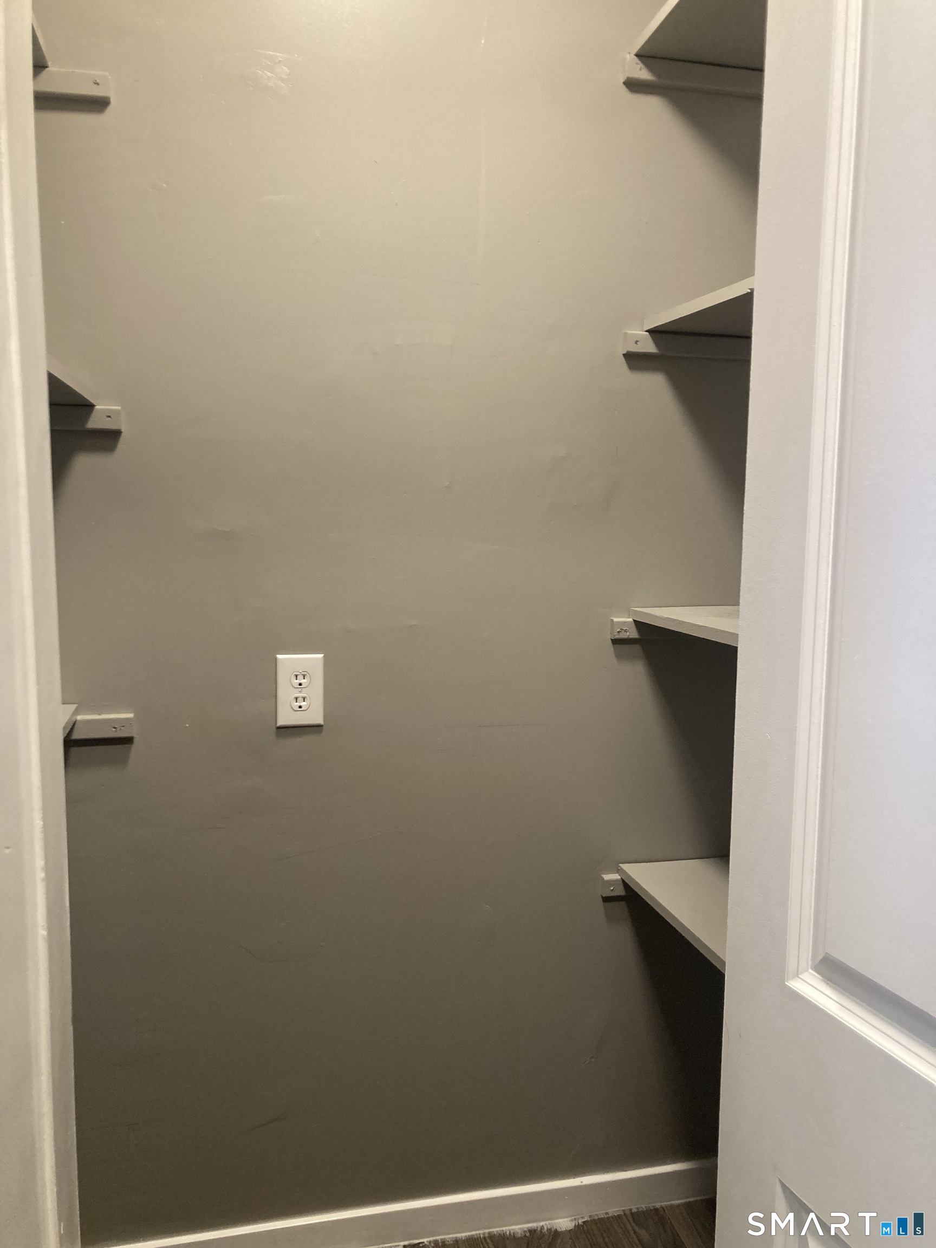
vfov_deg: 63.4
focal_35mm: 28
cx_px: 468
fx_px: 1009
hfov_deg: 49.7
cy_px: 624
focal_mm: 3.99
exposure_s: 1/60
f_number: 1.8
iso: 125
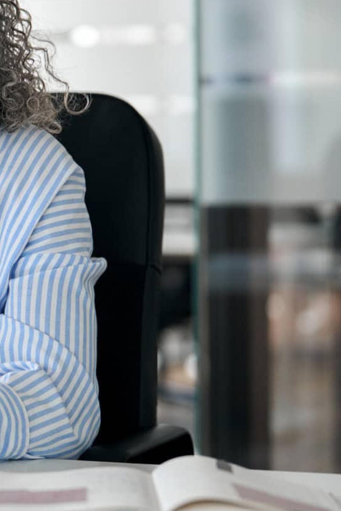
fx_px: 2217
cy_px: 145
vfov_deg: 13.1
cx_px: -252
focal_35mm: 156
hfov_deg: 8.5
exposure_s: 1/250
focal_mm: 50
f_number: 1.8
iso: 320
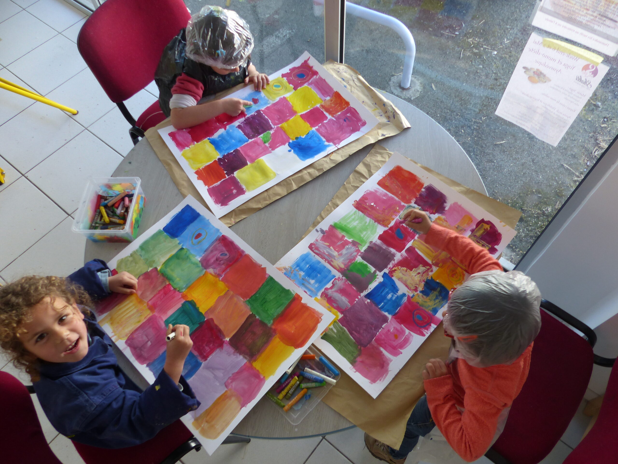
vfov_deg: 54.9
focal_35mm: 25
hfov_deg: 69.4
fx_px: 446
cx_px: 309
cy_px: 232
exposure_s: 1/60
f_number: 2.8
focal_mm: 4.5
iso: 100
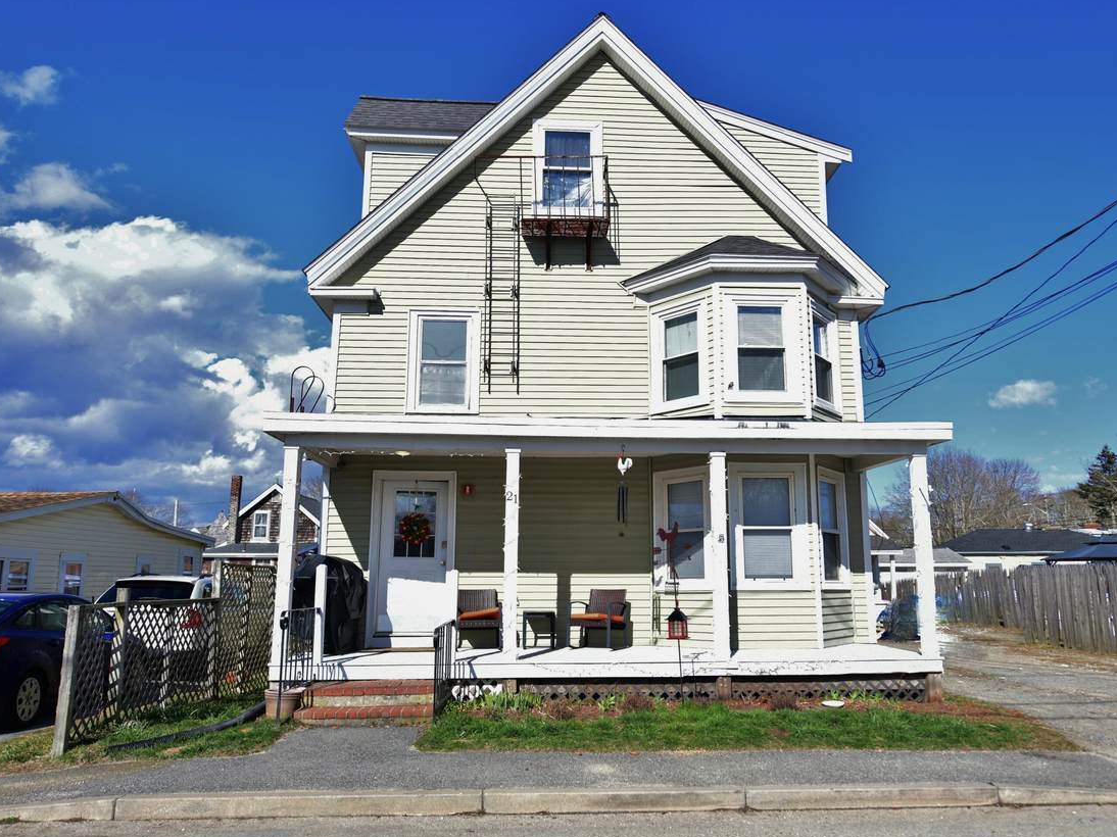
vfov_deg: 51.3
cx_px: 598
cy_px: 429
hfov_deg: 65.3
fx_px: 871
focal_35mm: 27
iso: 64
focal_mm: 24
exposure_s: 1/320
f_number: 4
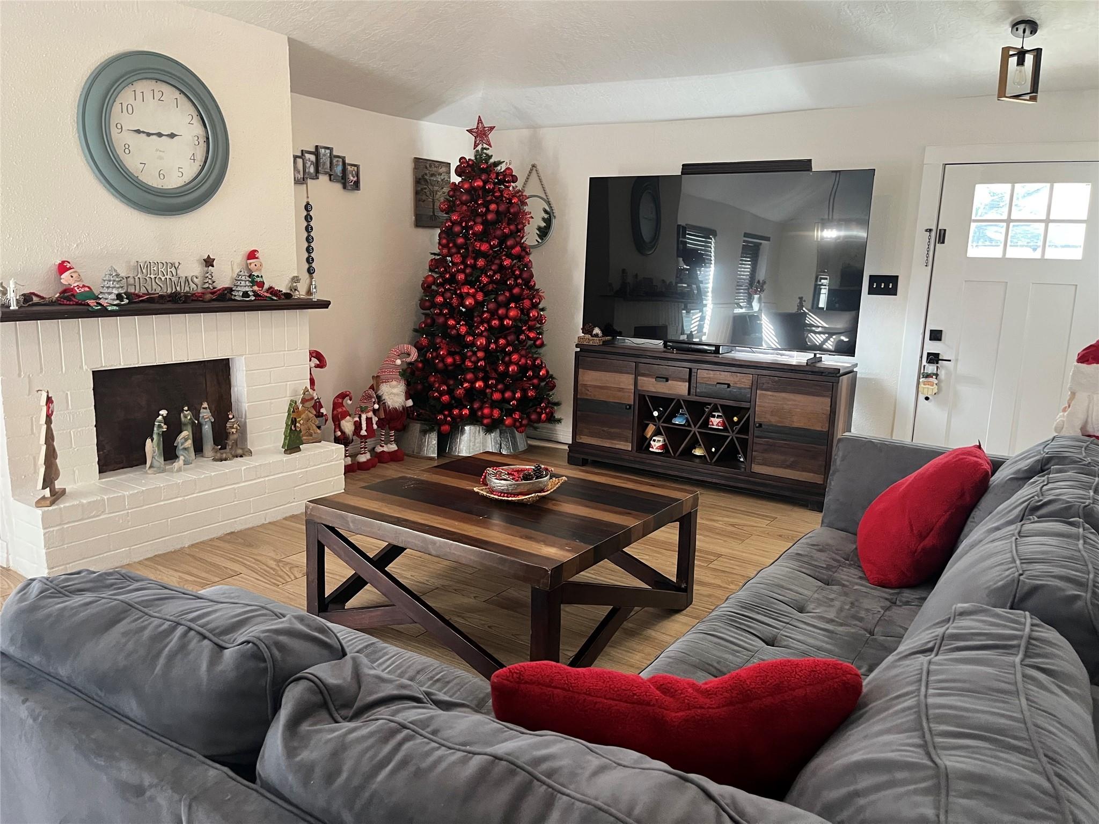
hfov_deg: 67.3
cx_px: 550
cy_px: 412
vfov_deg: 53.1
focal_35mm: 26
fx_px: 825
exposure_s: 1/60
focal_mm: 5.1
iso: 320
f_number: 1.6
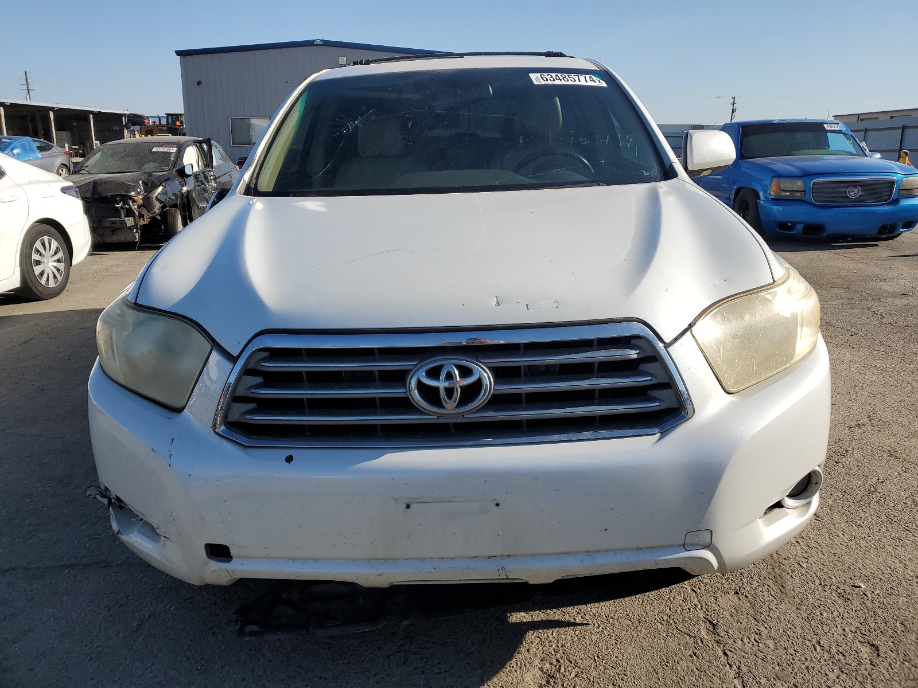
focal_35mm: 26
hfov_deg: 67.3
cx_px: 459
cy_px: 344
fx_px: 690
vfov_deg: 53.1
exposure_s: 1/5000
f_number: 1.5
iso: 50
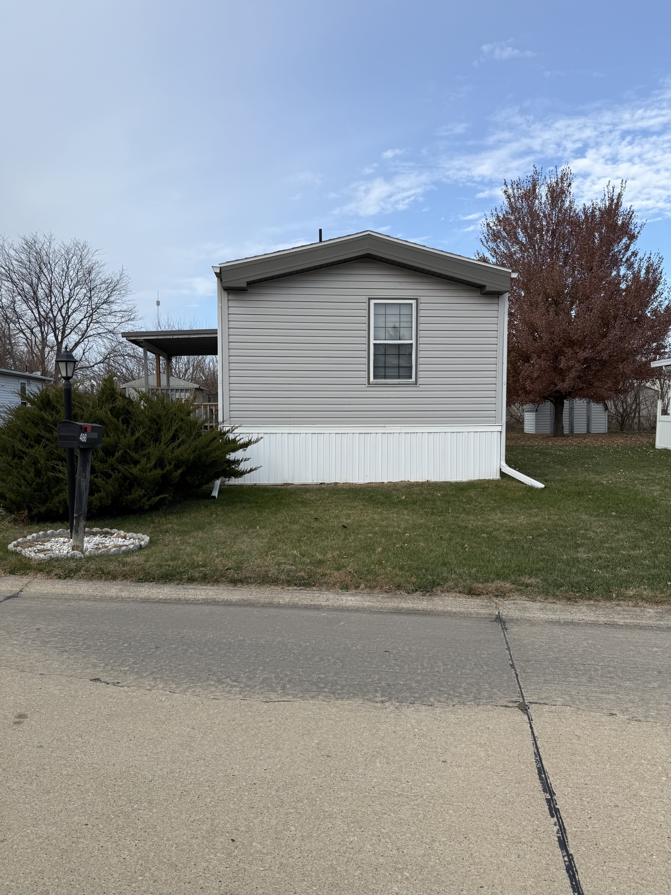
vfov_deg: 71.6
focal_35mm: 24
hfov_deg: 56.8
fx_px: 620
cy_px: 448
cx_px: 336
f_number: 1.78
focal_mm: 6.76
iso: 80
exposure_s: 1/2525
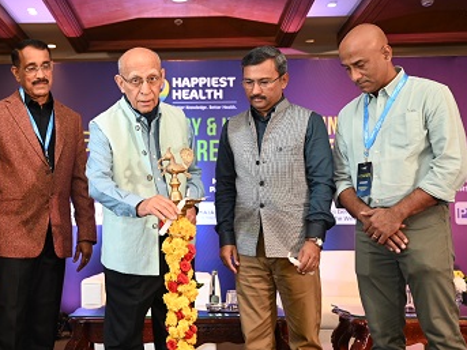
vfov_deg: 29.7
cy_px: 168
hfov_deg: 38.5
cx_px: 155
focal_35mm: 49
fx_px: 661
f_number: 4
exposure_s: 1/125
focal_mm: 35
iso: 640
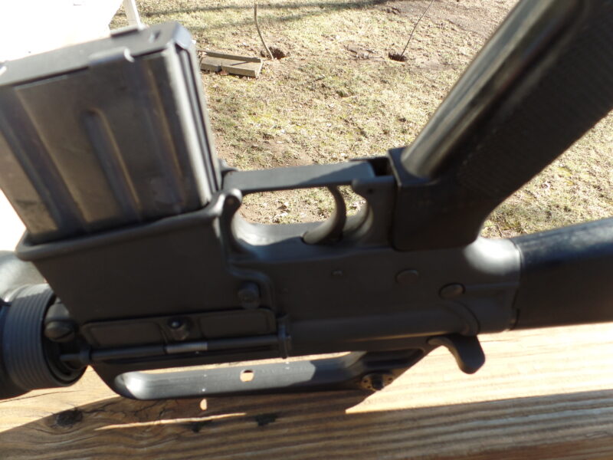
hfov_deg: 73.9
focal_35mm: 23
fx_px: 407
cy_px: 230
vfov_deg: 58.9
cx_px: 306
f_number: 3.5
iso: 80
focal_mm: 4.1
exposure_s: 1/125
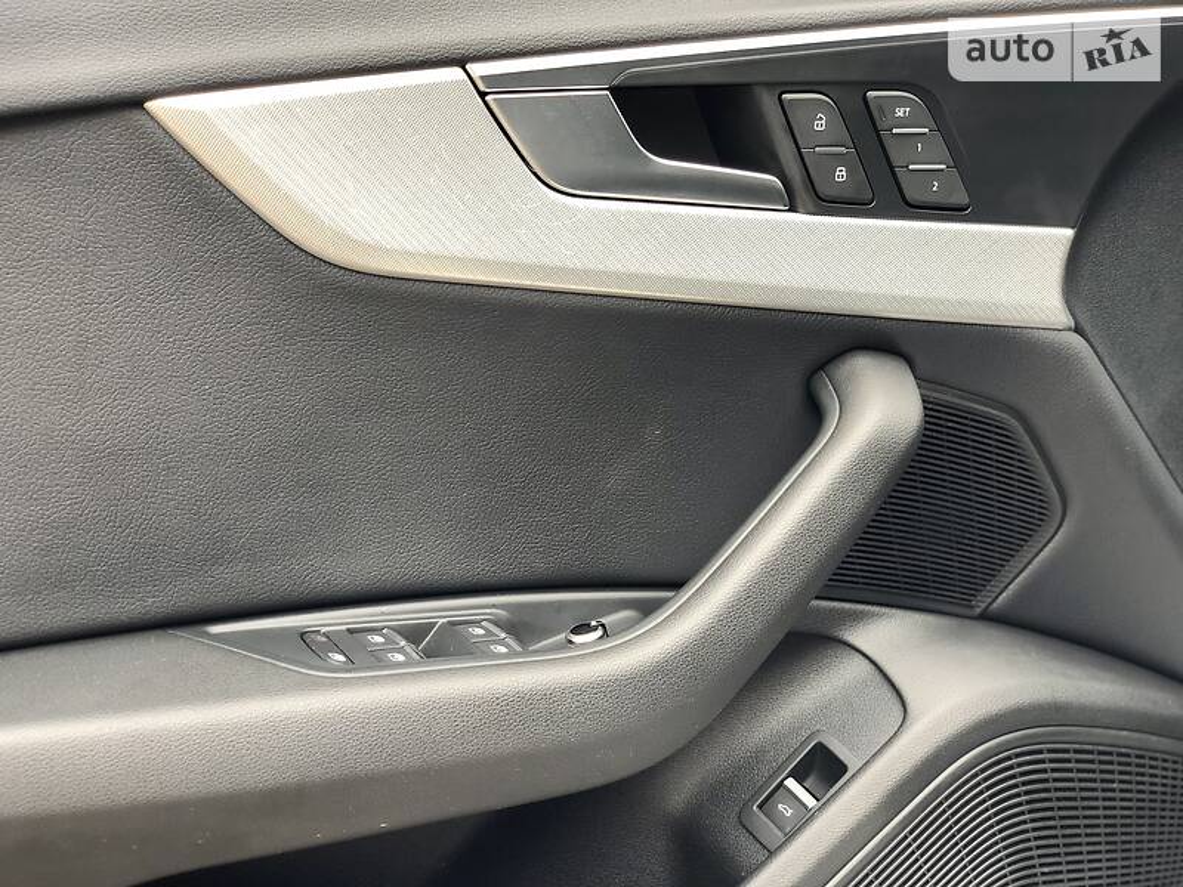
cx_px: 592
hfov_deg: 36.8
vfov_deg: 28.0
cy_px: 444
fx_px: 1777
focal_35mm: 52
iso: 40
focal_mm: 6
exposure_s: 1/60
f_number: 2.4
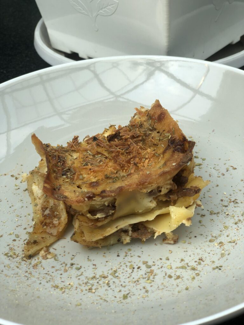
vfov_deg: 36.8
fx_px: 489
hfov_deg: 28.0
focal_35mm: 52
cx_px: 122
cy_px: 162
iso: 16
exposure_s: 1/296
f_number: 2.4
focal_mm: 6
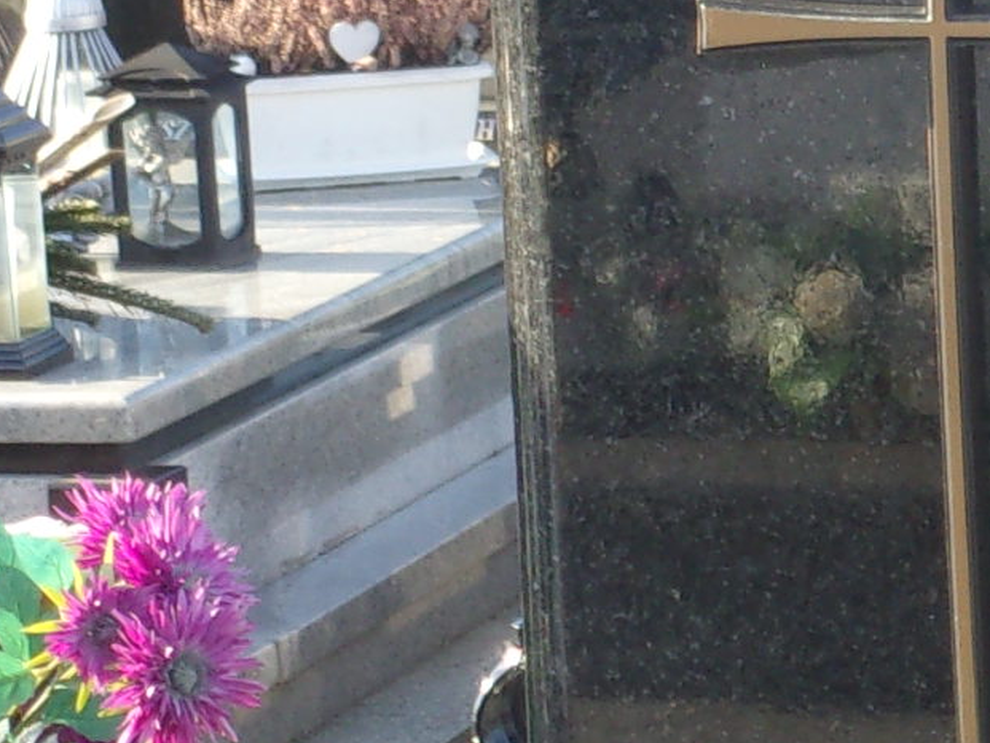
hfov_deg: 7.2
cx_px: 1817
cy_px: 600
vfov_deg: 5.6
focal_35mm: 267
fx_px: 7638
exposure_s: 1/100
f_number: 5.2
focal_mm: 11.5
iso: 80
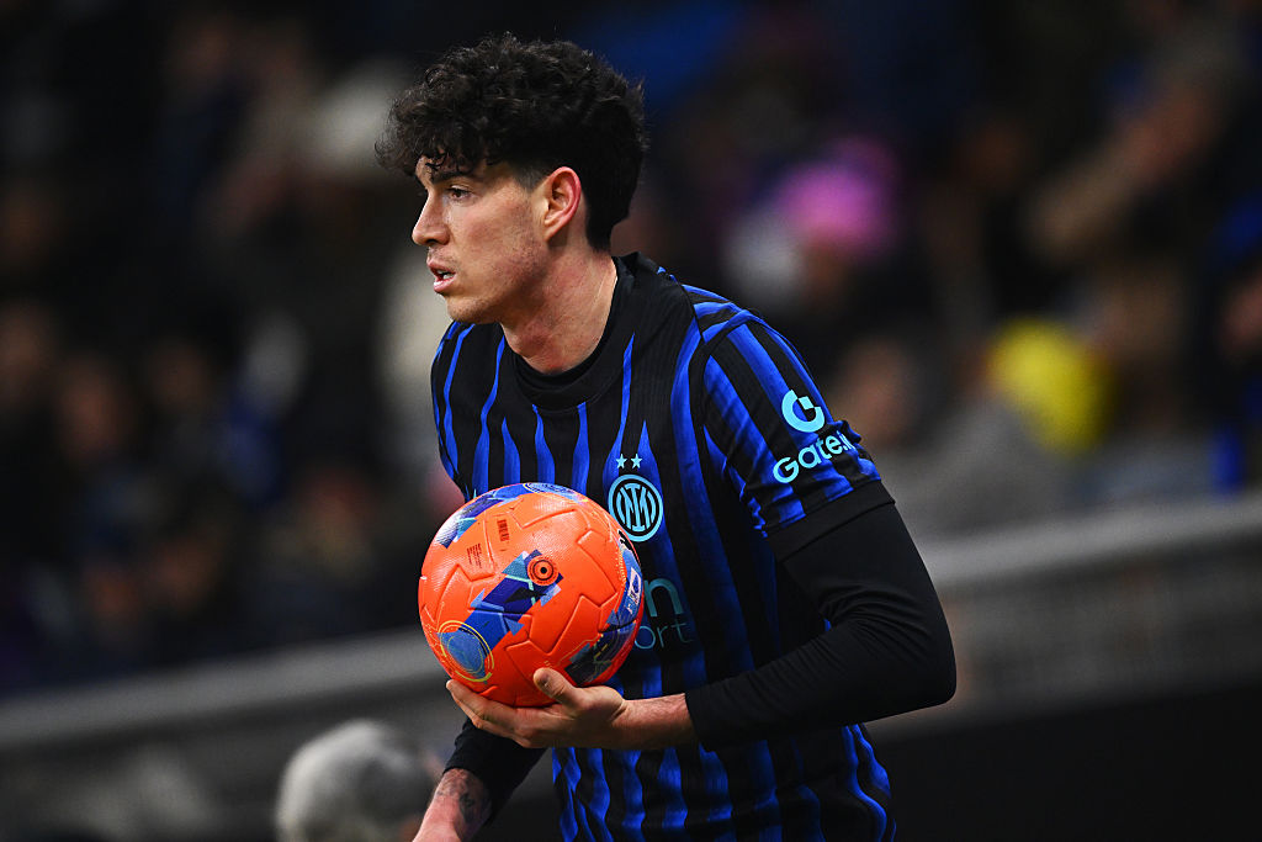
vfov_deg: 2.5
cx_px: 631
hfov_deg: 3.7
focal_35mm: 560
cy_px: 421
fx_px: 19633
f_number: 4
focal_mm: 560
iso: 3200
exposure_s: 1/1600
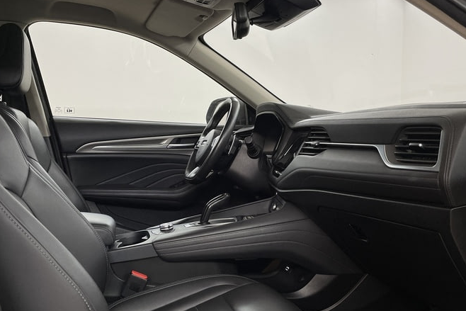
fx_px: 479
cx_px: 221
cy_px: 185
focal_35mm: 37
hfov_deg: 51.9
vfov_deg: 35.8
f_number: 1.6
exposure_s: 1/100
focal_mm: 4.2
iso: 80
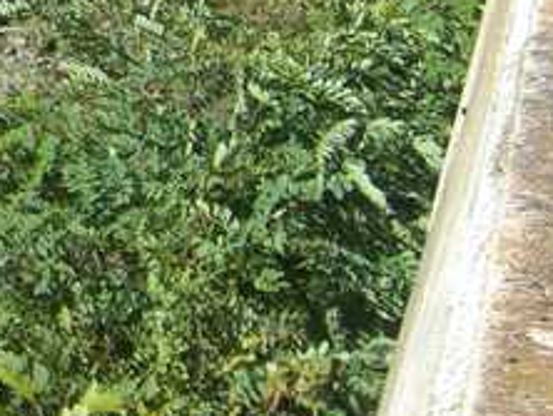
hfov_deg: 10.4
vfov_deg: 8.3
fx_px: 2799
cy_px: -187
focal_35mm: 175
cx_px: -531
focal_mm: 7.9
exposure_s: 1/400
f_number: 4
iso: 80
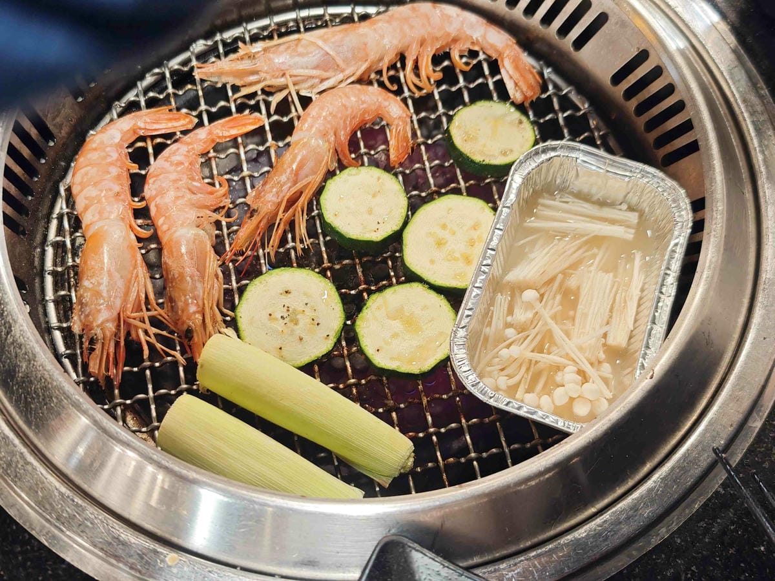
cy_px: 290
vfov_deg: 31.5
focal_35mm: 46
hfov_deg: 41.2
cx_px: 388
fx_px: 1030
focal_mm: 8.72
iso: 232
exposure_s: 1/60
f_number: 1.63
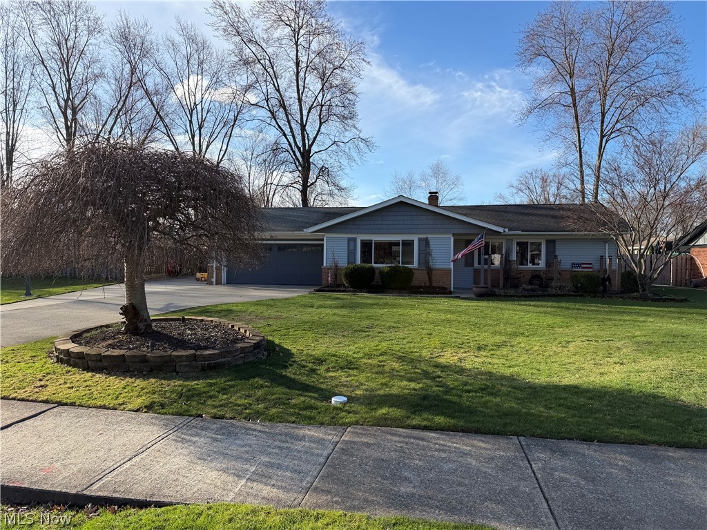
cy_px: 265
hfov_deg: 71.6
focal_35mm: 24
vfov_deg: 56.8
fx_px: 490
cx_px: 354
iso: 80
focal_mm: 6.76
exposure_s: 1/2611
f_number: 1.78
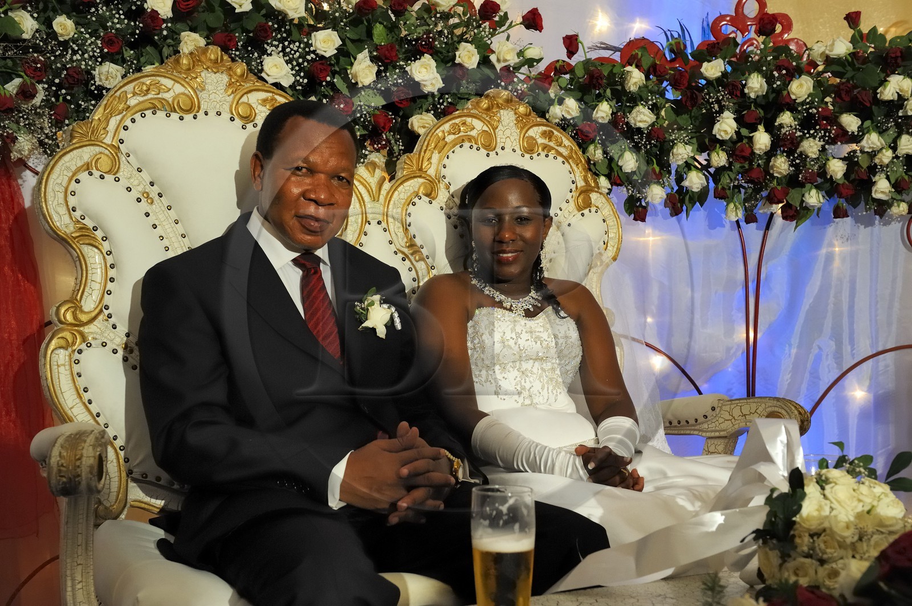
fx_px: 1139
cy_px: 303
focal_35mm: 45
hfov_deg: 43.6
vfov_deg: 29.8
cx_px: 456
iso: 3200
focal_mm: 45
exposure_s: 1/80
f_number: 6.3
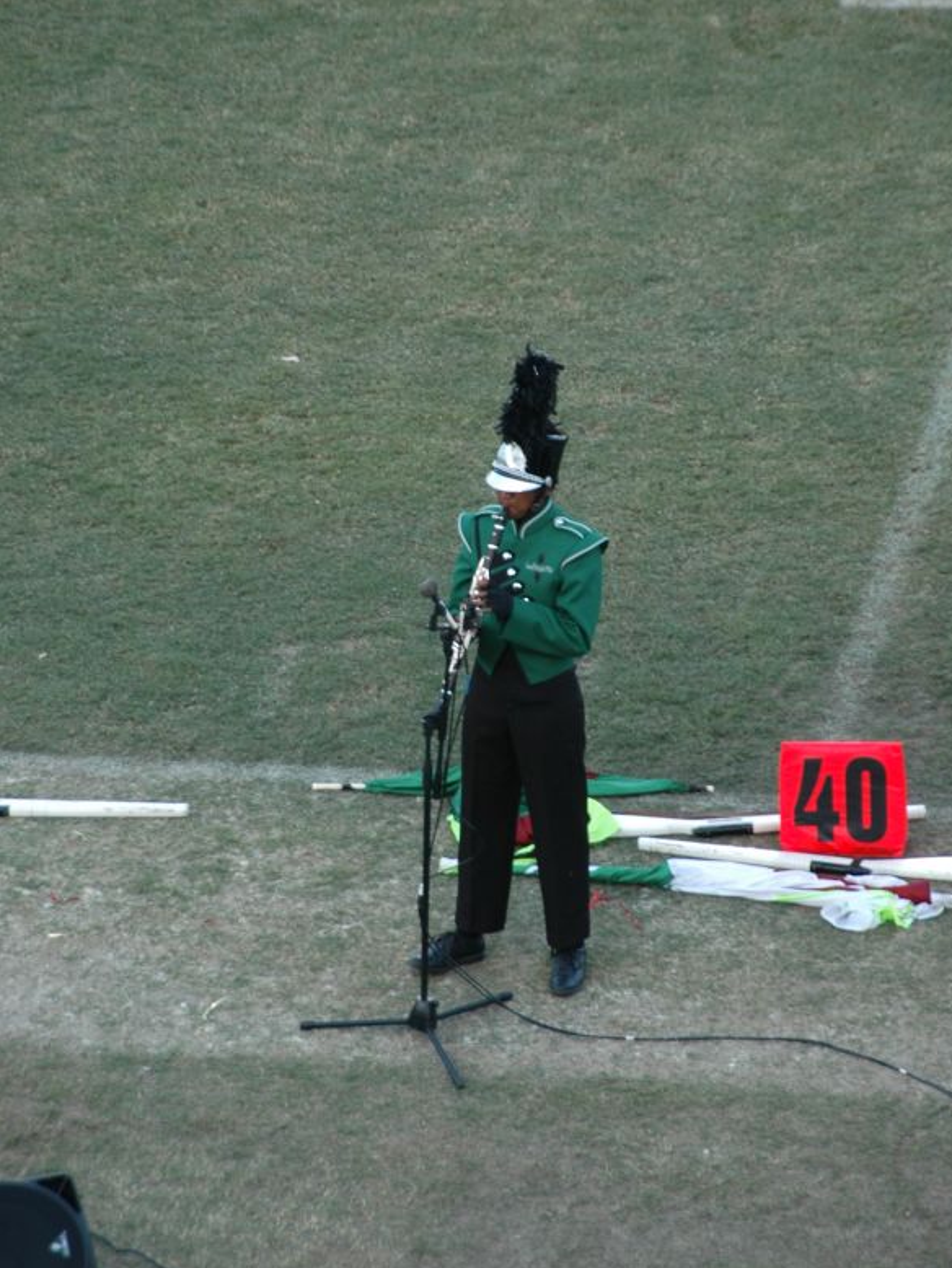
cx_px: 500
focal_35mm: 379
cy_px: 544
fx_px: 13890
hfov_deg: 3.9
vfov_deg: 5.2
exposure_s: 1/80
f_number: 5.6
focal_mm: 200
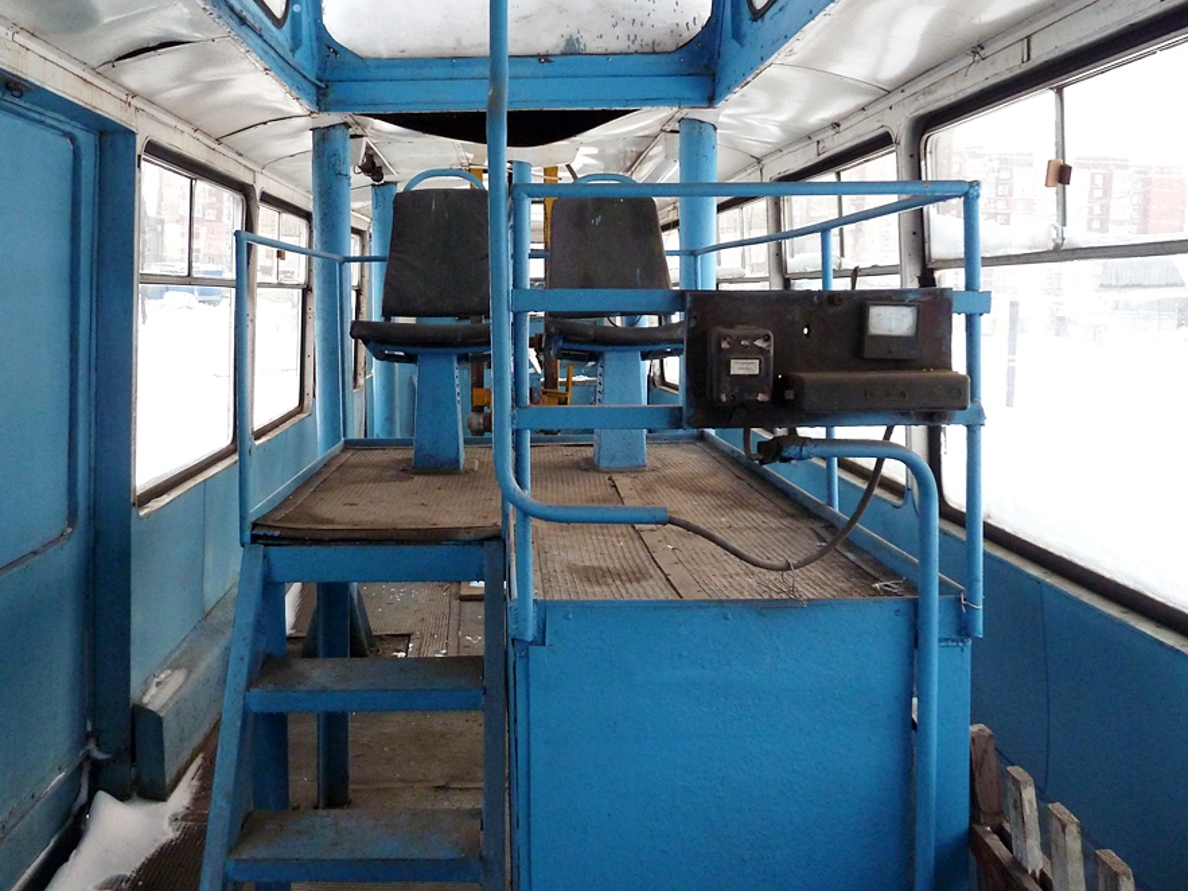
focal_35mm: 29
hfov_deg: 61.4
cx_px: 515
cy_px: 377
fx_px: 995
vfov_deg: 48.0
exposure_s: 1/30
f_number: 3.3
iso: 320
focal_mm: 4.1
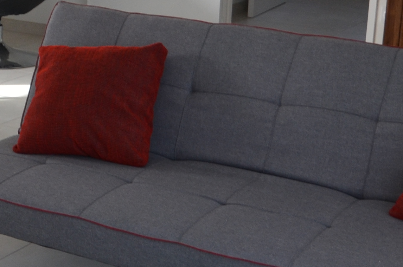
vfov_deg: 14.6
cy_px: 94
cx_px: 32
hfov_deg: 21.4
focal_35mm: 93
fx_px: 1039
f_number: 5.6
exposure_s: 1/125
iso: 250
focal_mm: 16
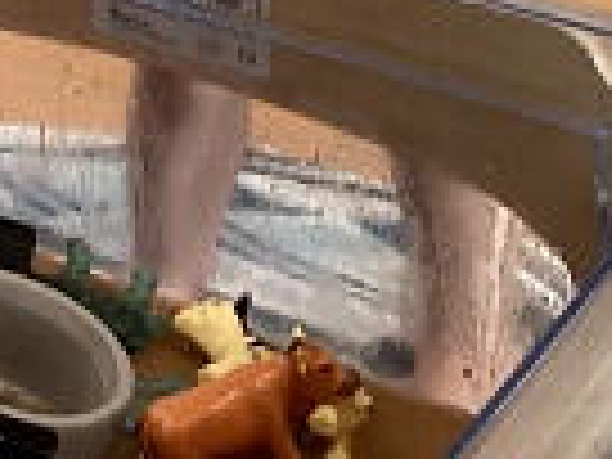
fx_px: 2015
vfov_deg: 12.2
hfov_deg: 16.3
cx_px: -189
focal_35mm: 114
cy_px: -281
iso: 250
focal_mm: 3.3
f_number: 2.4
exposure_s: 1/60
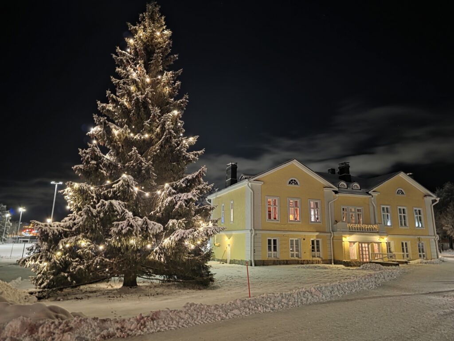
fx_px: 302
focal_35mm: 23
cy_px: 170
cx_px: 227
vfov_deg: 58.9
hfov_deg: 73.9
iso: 400
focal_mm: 6.3
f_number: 1.7
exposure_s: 1/5.55
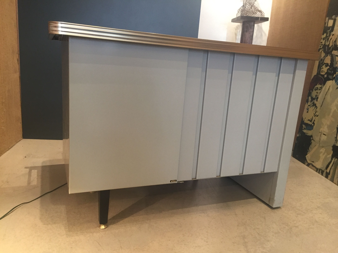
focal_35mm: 29
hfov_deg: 61.7
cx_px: 169
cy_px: 126
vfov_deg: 48.2
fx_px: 283
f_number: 2.2
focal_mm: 4.15
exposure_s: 1/33
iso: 200
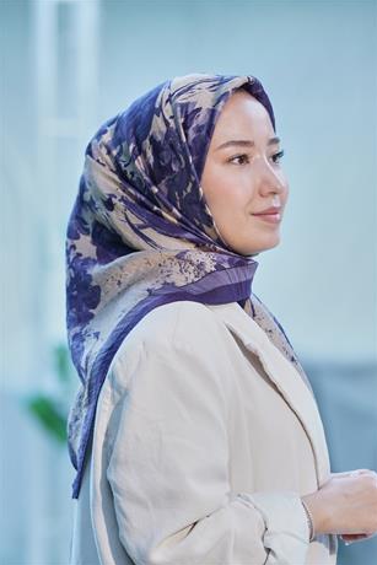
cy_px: 282
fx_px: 1899
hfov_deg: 11.3
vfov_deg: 16.9
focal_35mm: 121
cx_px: 189
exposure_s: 1/200
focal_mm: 120
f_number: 3.5
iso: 640
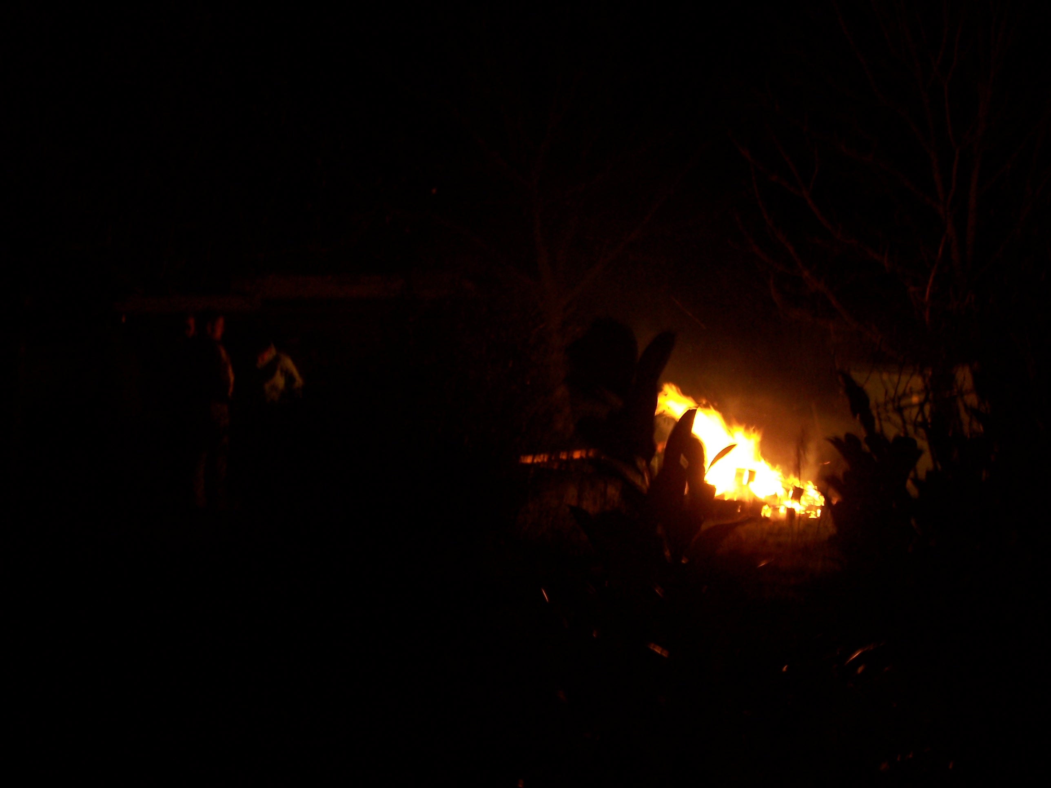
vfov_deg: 36.0
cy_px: 394
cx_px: 526
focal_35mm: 40
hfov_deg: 46.8
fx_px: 1214
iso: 140
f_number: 2.8
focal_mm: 6.7
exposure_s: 1/8
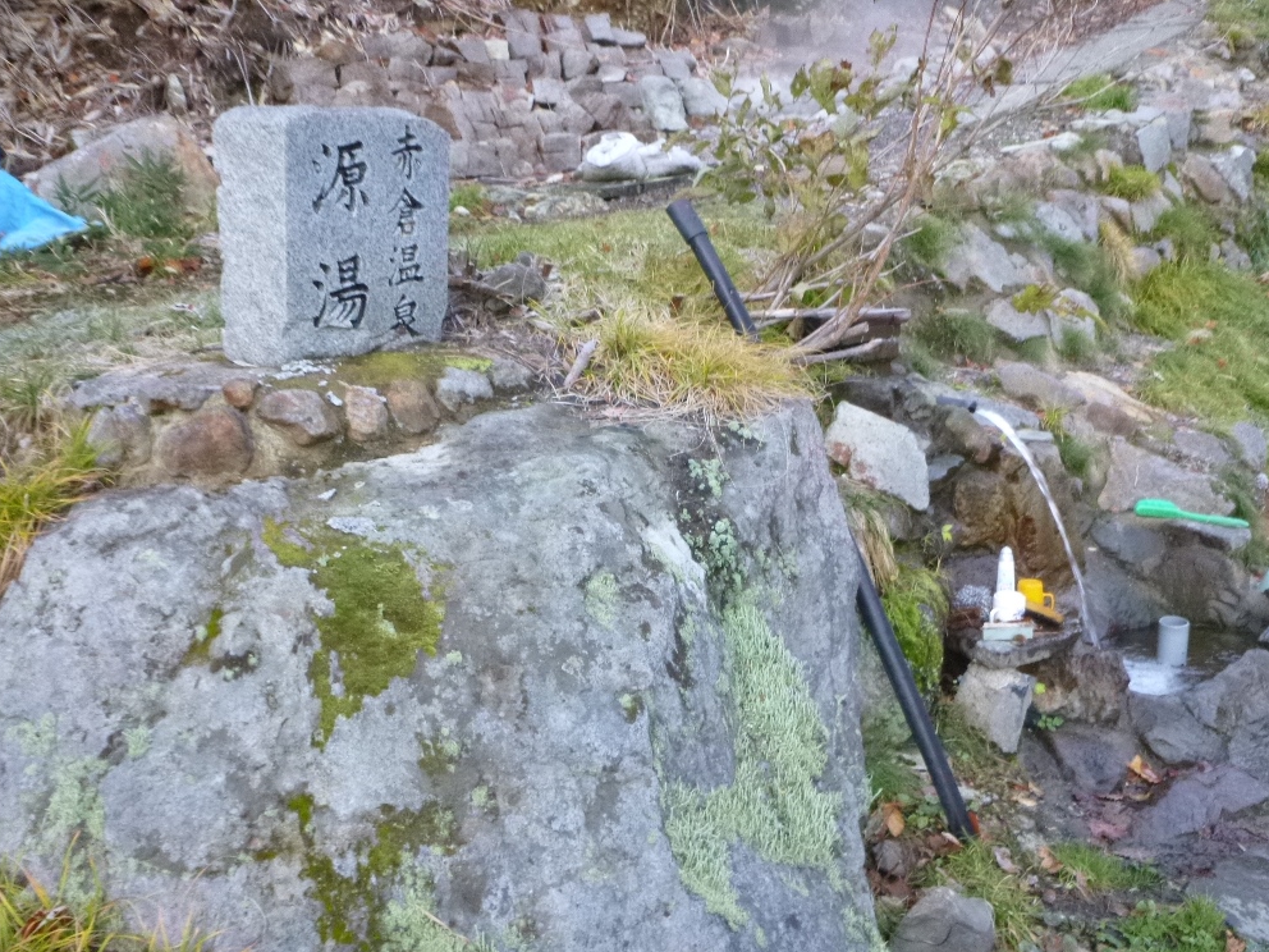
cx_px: 626
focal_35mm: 32
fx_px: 1173
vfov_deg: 44.2
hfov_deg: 56.8
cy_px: 489
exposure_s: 1/60
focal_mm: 5.5
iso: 400
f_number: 4.2
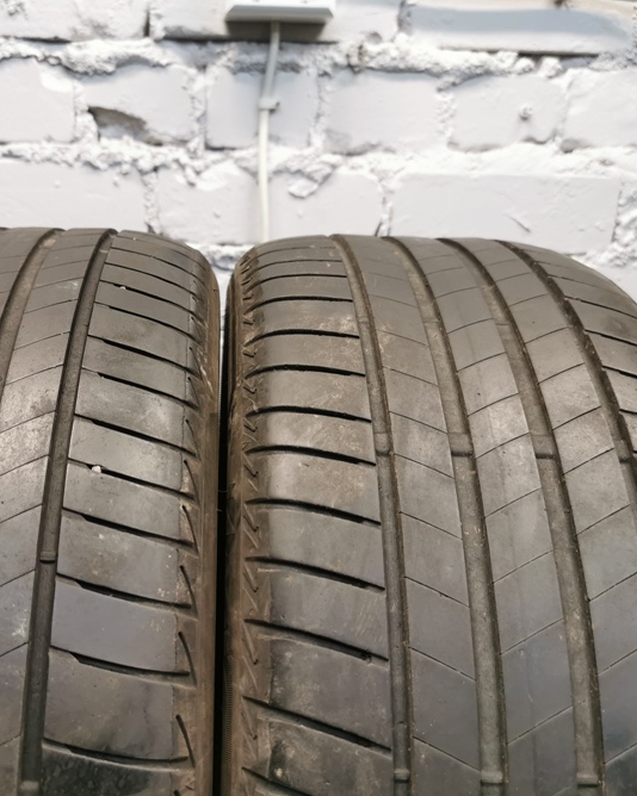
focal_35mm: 36
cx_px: 204
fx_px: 849
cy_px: 404
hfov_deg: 40.5
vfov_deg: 50.3
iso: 160
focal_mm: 5.56
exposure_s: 1/50
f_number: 1.6
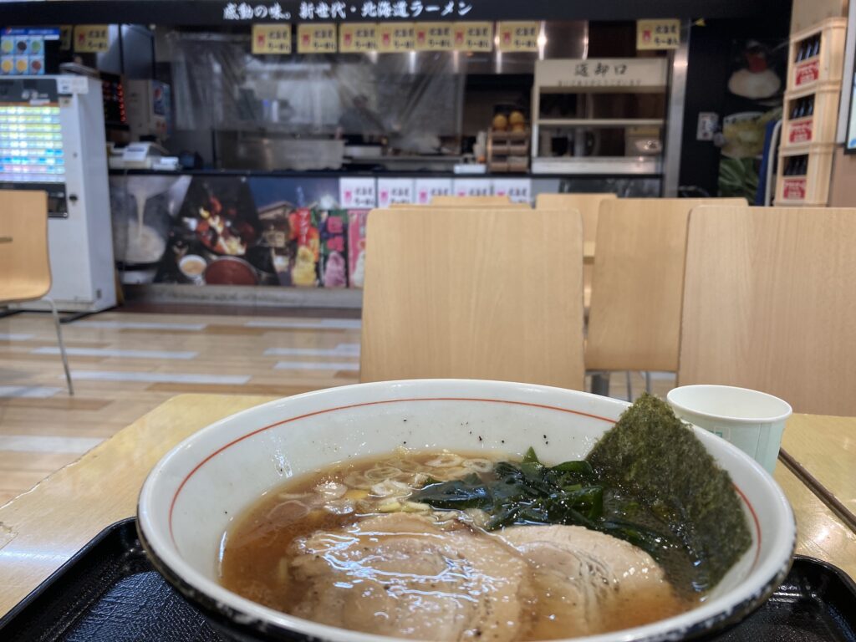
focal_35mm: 28
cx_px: 428
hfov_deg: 63.4
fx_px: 692
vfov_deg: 49.7
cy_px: 321
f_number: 1.8
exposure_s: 1/50
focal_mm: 3.99
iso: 50
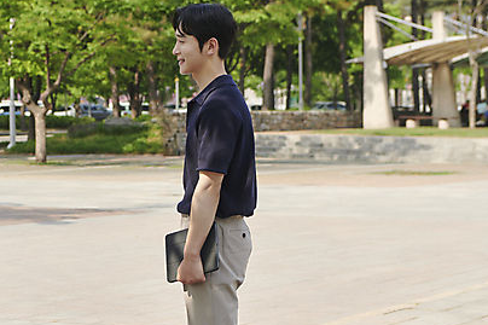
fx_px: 1694
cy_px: 120
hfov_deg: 16.4
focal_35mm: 125
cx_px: 159
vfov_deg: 11.0
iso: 160
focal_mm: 70
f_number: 5.6
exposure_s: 1/400
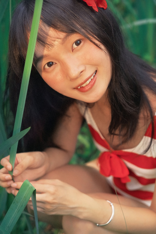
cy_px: 117
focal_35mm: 83
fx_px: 539
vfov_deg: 24.5
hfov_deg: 16.5
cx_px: 78
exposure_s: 1/250
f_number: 2.8
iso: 800
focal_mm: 55
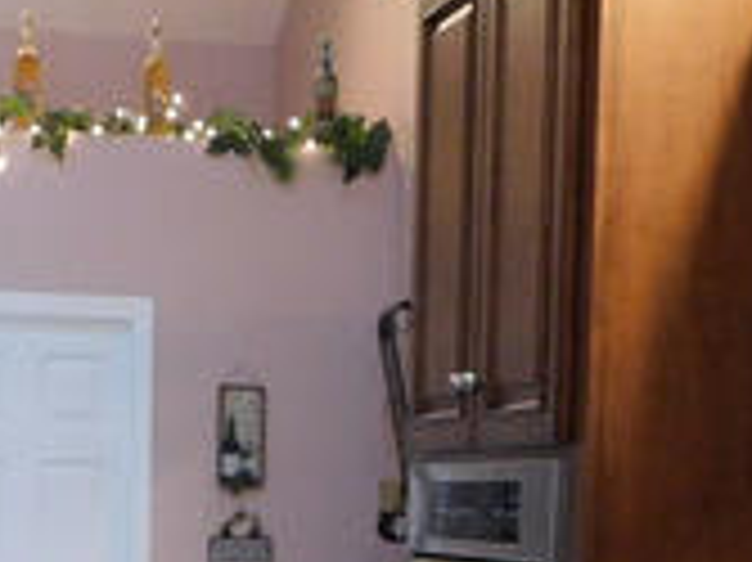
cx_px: 234
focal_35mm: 88
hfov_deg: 22.2
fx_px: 1910
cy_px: 728
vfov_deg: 15.9
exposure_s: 1/25
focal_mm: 4
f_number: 3
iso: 400
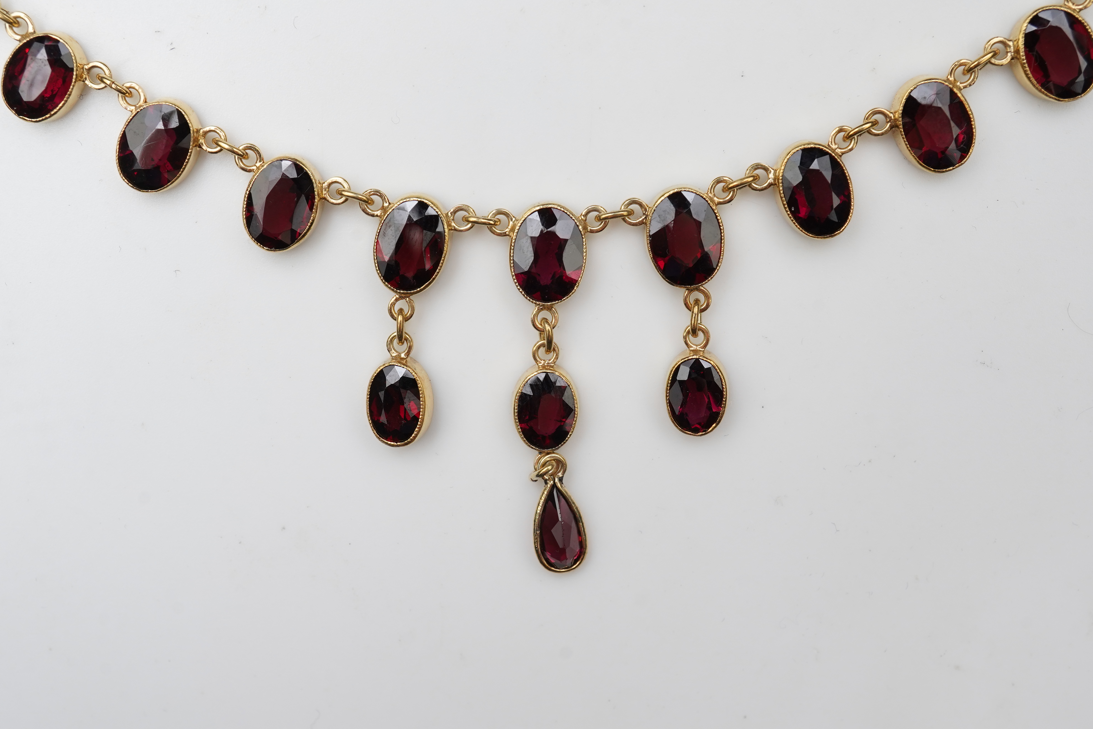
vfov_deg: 29.9
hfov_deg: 43.6
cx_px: 546
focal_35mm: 45
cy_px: 364
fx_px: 1366
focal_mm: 30
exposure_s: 1/125
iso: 640
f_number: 18
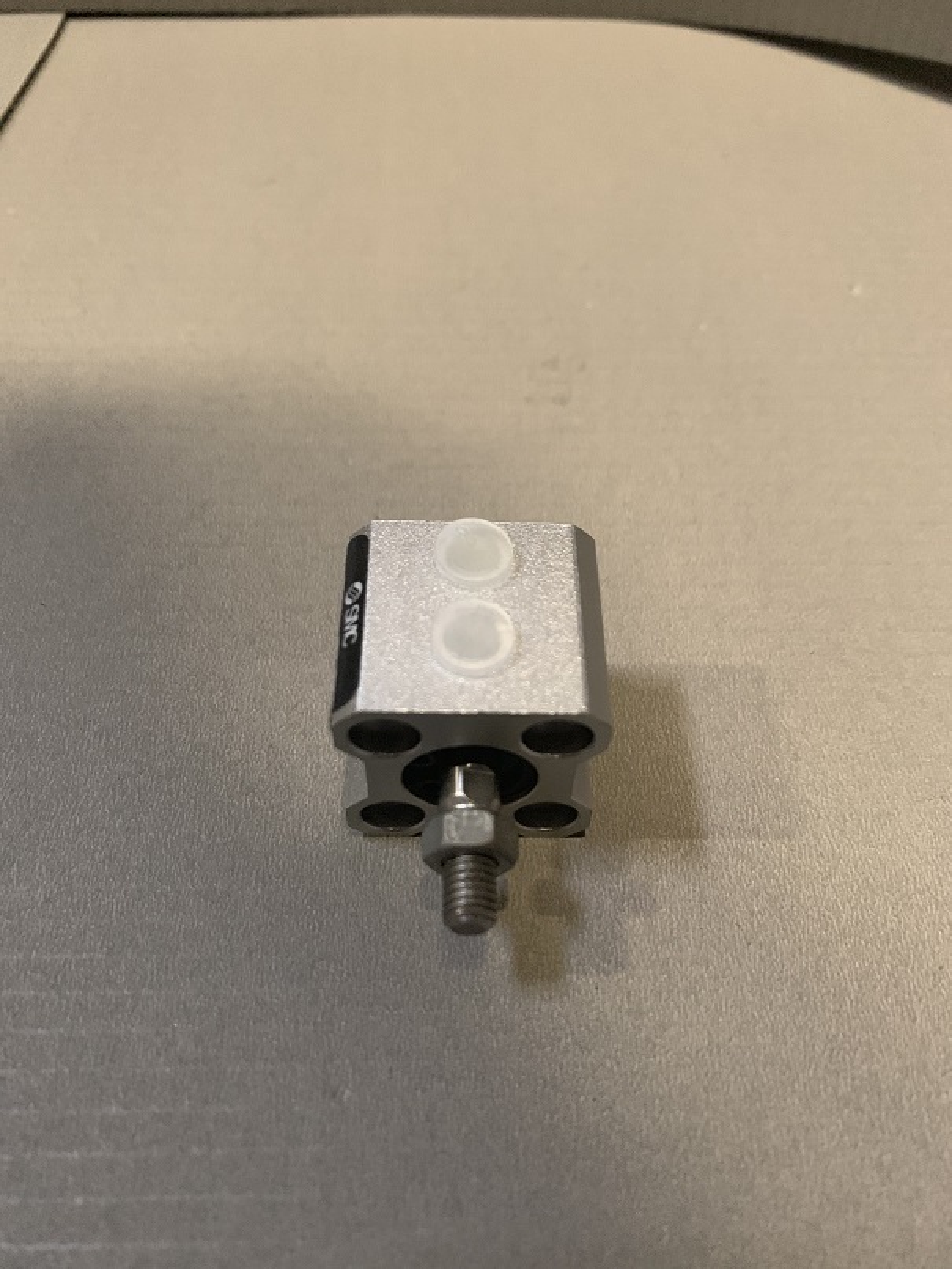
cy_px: 634
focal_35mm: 26
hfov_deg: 53.1
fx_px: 954
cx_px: 476
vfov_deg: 67.3
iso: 500
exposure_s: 1/30
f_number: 1.8
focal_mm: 4.25
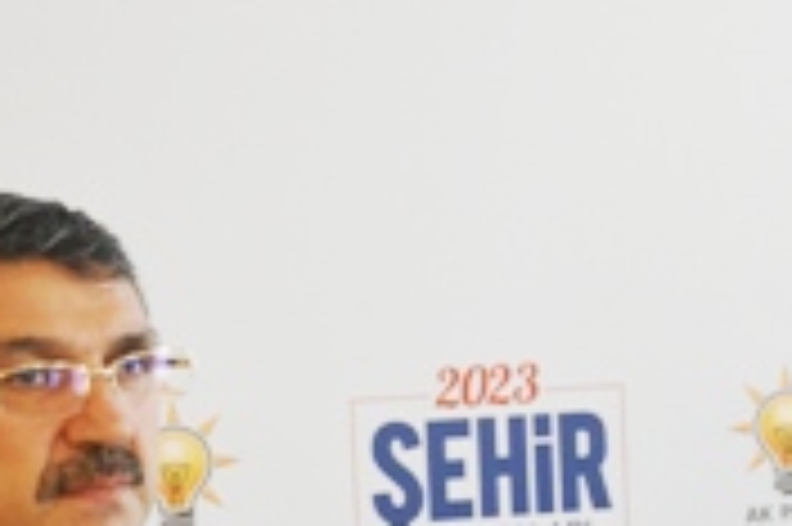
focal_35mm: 273
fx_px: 6000
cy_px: 524
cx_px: 1202
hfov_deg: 7.4
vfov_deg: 5.0
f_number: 6.3
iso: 1250
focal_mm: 50
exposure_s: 1/40
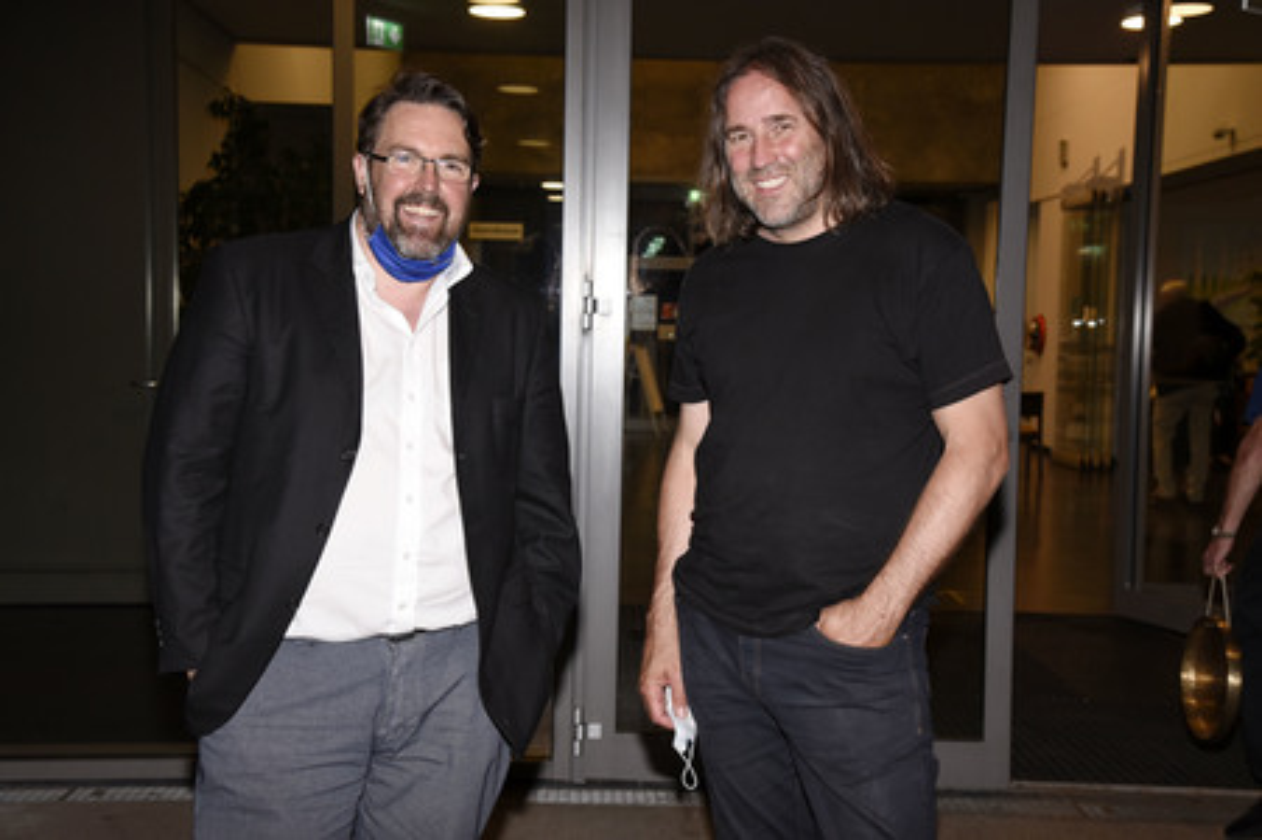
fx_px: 1751
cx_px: 631
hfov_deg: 39.6
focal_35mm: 50
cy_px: 420
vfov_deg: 27.0
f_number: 6.3
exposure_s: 1/125
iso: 1600
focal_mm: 50
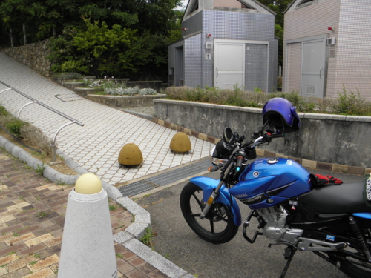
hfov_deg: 63.4
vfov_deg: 49.7
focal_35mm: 28
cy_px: 139
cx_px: 186
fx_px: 300
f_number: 3.5
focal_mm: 5
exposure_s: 1/320
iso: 100
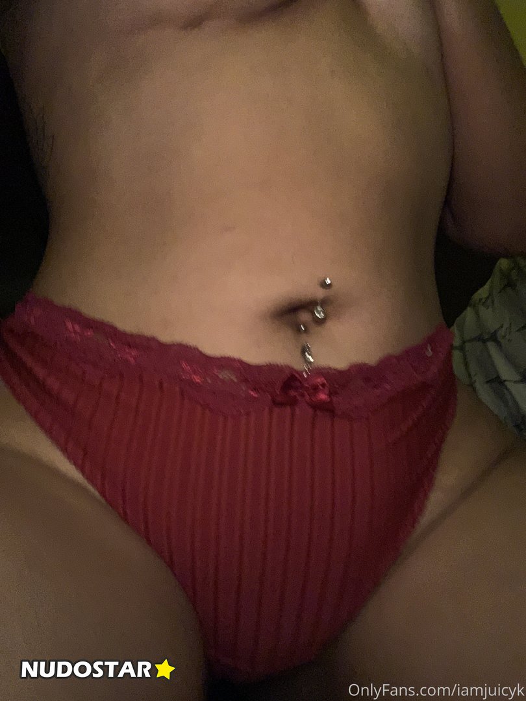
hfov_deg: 44.2
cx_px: 263
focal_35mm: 32
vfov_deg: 56.8
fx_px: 648
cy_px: 350
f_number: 2.2
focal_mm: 2.87
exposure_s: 1/18
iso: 500
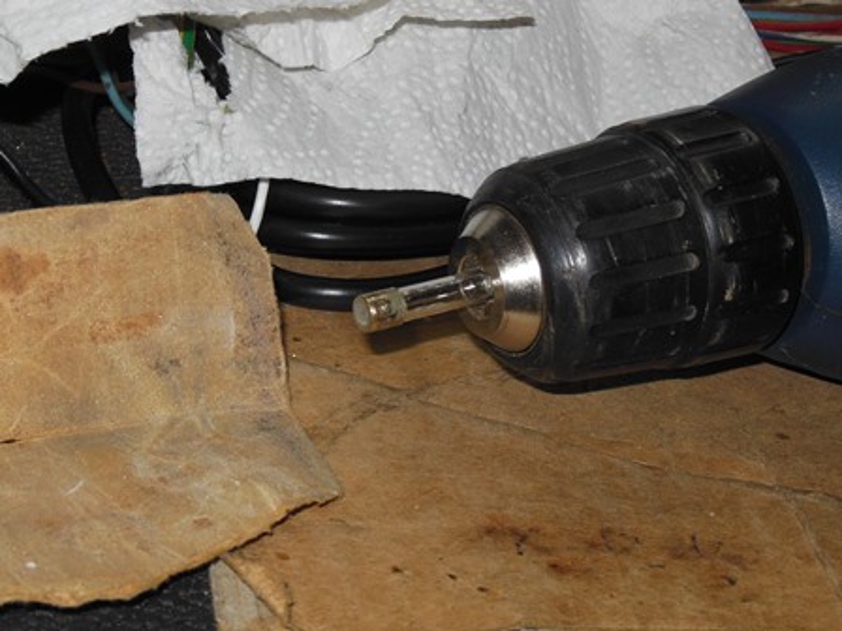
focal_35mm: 50
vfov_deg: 29.1
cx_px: 421
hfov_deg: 38.2
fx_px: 1216
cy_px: 316
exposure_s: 1/60
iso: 200
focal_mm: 8.9
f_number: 7.9
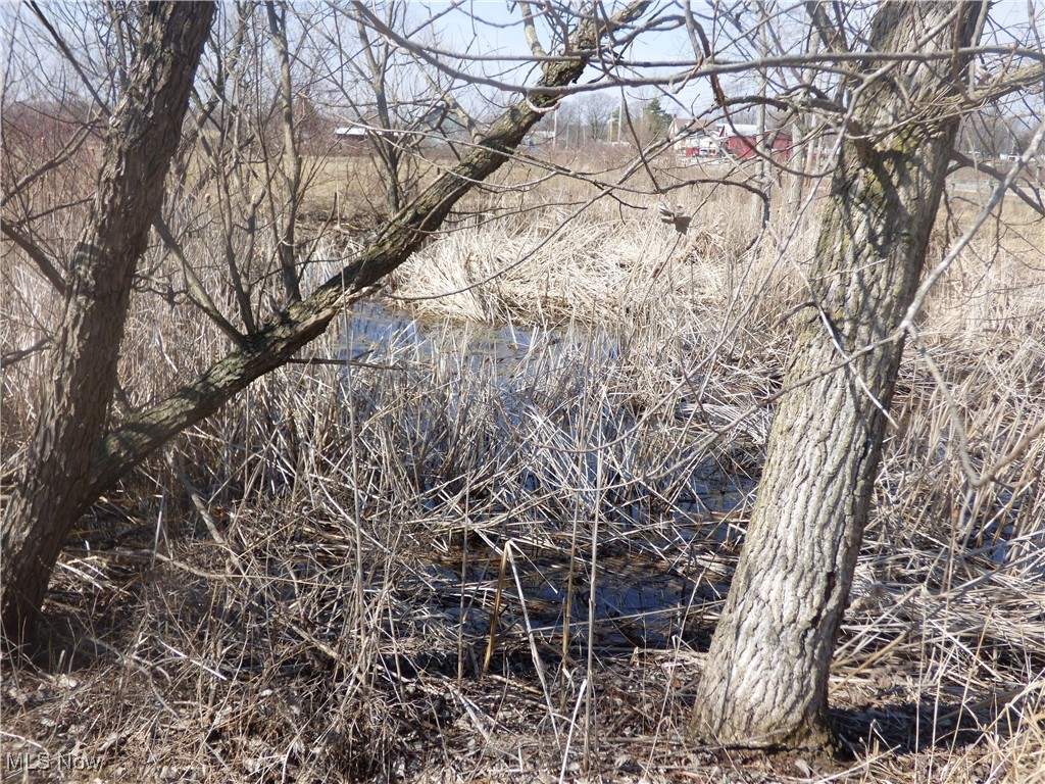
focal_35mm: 34
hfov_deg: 54.0
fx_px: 1026
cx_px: 522
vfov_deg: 41.8
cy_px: 392
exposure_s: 1/800
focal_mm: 5.97
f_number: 3.4
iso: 100
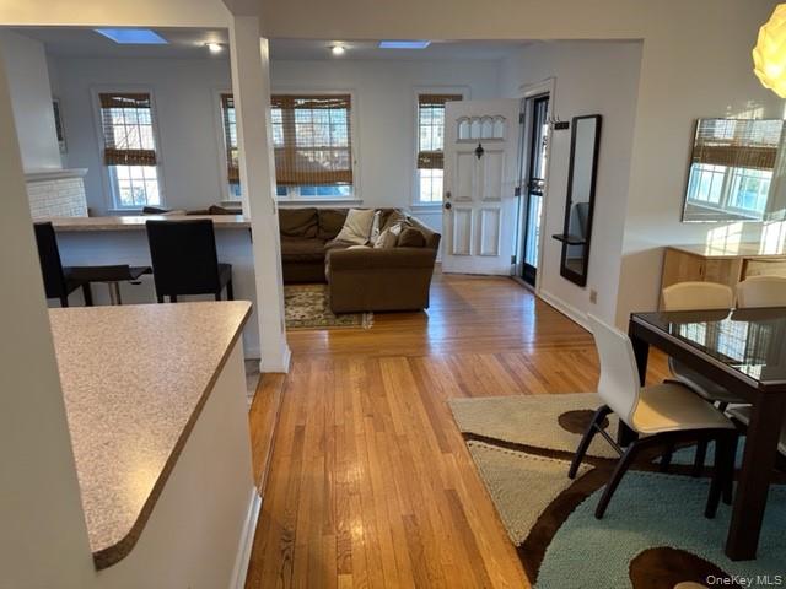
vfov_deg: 56.8
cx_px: 393
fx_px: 545
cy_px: 294
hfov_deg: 71.6
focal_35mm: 24
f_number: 1.78
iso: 125
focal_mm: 6.86
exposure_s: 1/60
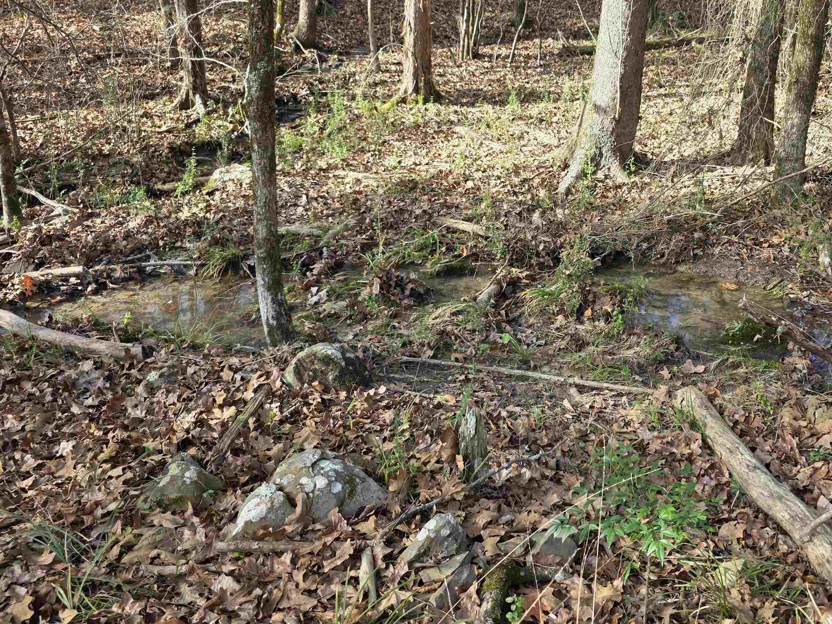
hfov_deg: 54.5
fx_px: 793
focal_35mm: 33
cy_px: 252
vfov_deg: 42.8
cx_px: 536
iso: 64
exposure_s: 1/359
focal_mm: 6.3
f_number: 1.7
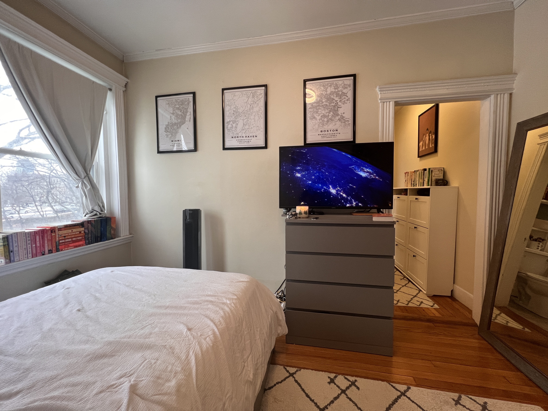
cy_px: 206
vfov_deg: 89.9
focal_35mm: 13
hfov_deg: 106.2
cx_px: 274
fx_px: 206
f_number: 1.8
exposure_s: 1/120
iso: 160
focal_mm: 1.57
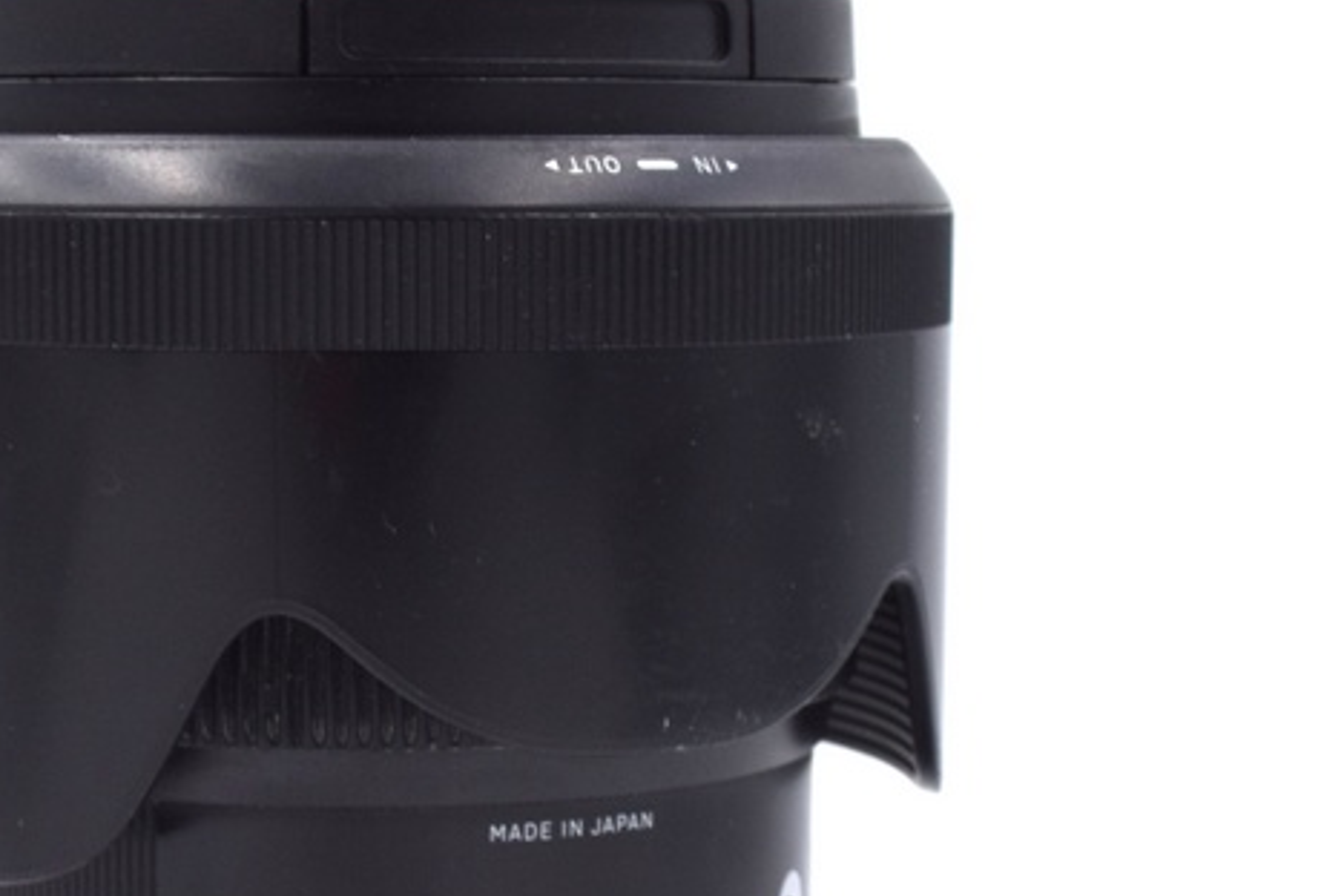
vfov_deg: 14.2
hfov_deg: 21.2
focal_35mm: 96
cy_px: 696
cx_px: 485
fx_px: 3584
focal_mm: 30
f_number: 11
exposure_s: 1/100
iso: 400
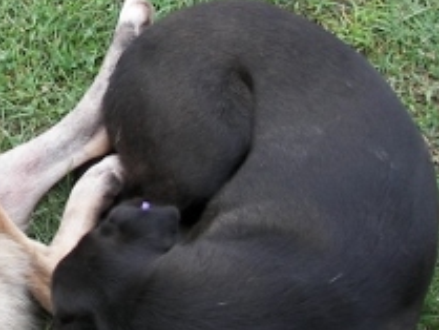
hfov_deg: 15.0
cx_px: -23
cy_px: 83
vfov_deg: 11.5
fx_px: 1637
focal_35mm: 129
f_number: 2.8
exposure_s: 1/80
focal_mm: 8.1
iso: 50
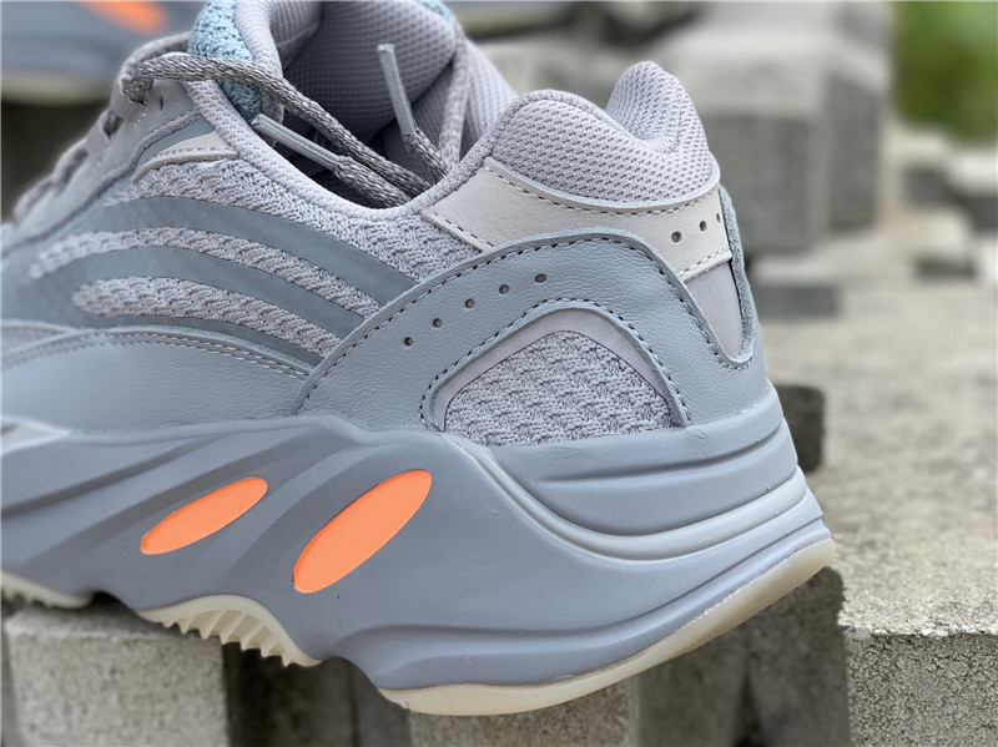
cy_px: 374
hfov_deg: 36.8
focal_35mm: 52
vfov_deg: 28.0
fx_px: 1498
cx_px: 499
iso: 16
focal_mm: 6
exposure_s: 1/558
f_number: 2.4
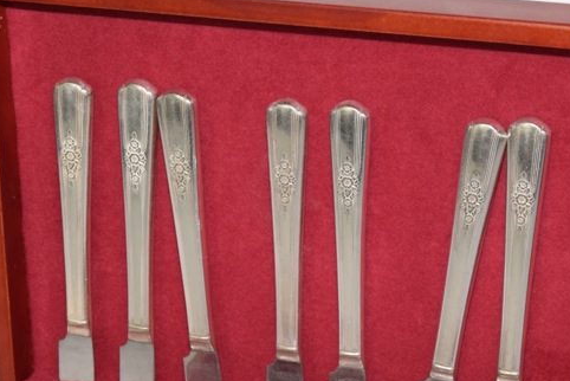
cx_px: 304
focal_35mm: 171
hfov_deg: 12.0
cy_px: 231
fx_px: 2710
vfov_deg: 8.0
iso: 1250
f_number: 5.6
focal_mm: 55
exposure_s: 1/60
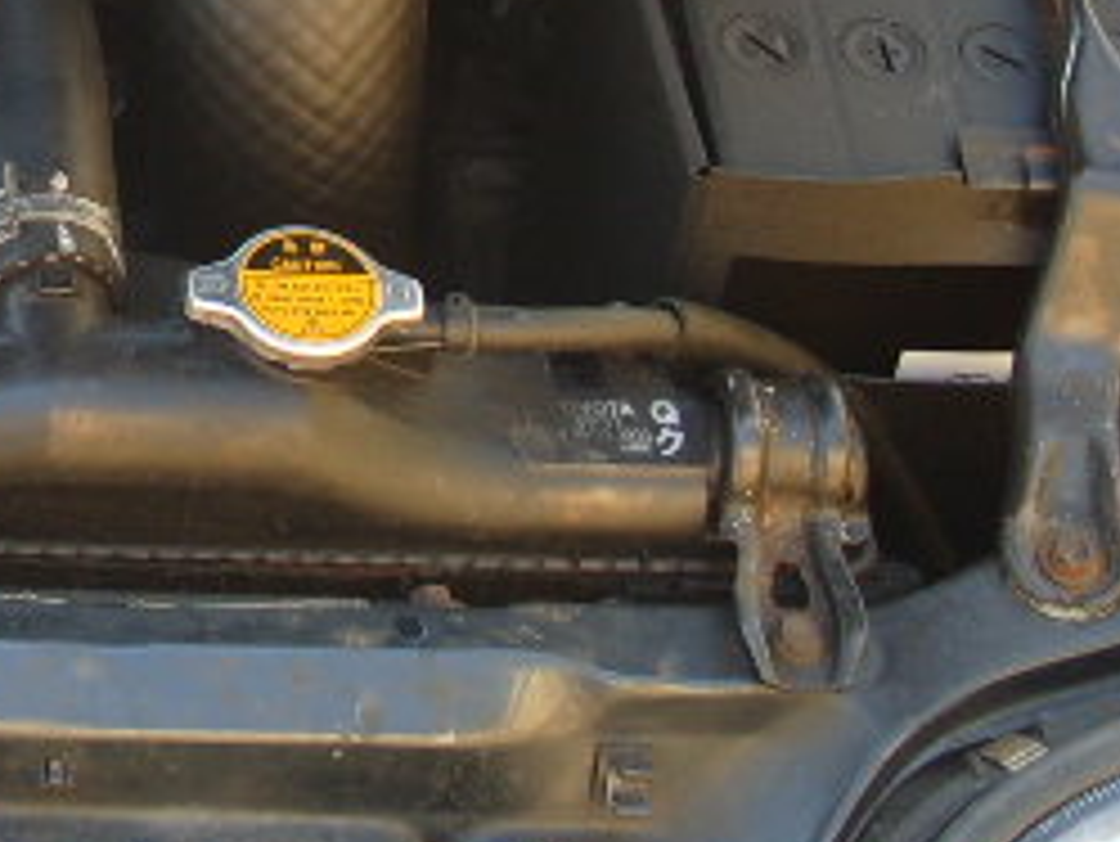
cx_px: -499
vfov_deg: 10.0
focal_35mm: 144
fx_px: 4661
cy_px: -351
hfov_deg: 13.0
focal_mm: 7.8
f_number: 3.1
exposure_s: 1/90
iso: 80
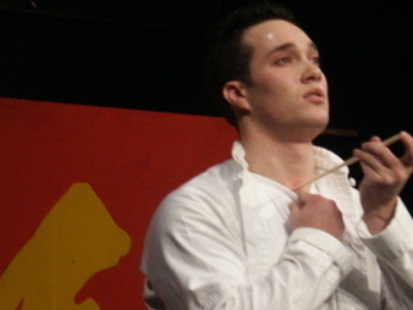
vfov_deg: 3.1
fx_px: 5647
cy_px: 223
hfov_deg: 4.2
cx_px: 415
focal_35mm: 473
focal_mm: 50.69
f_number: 3.5
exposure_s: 1/60
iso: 200
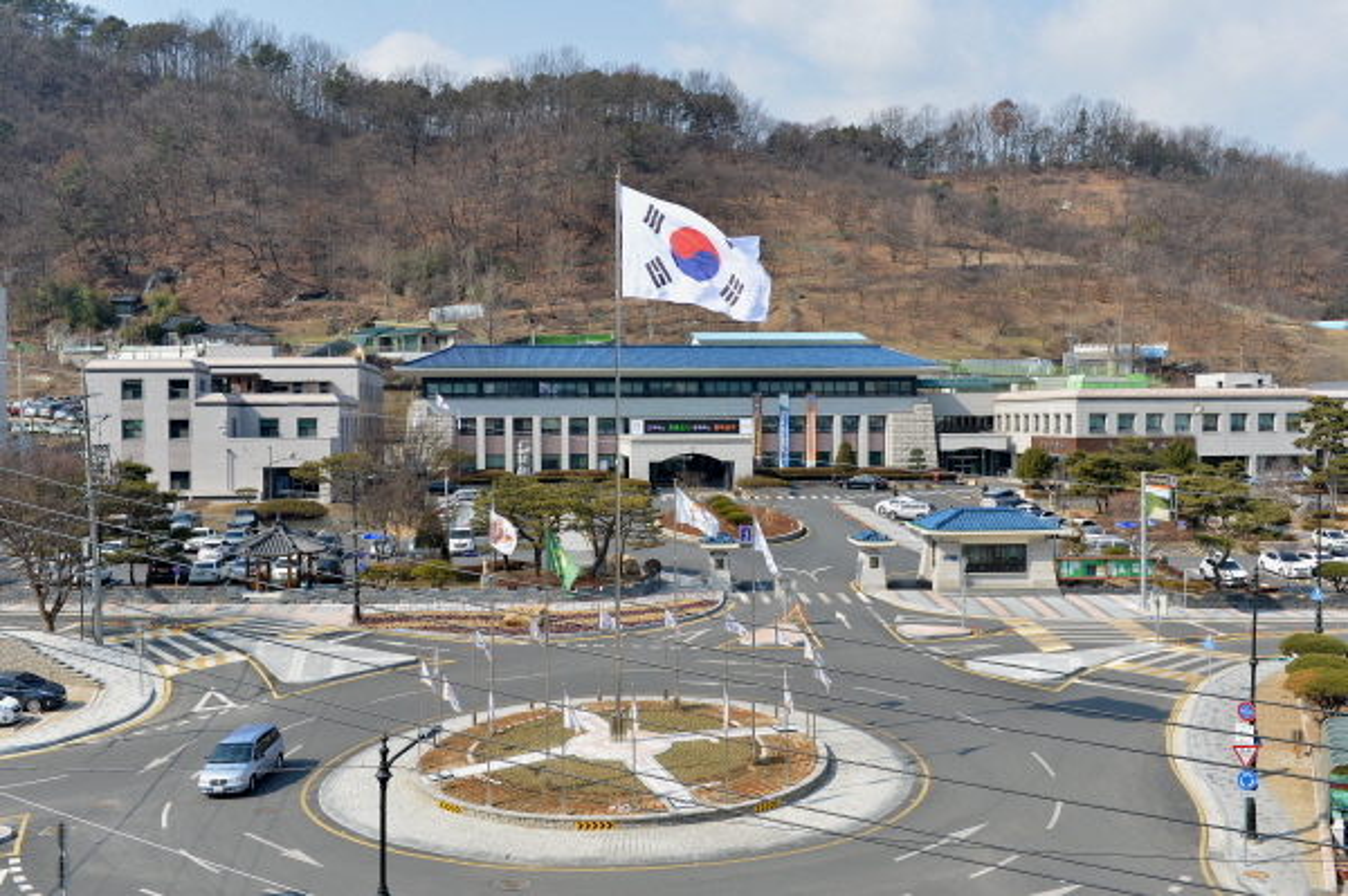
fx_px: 1422
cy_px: 448
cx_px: 674
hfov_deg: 50.7
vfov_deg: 35.0
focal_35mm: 38
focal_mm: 38
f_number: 7.1
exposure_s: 1/200
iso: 100
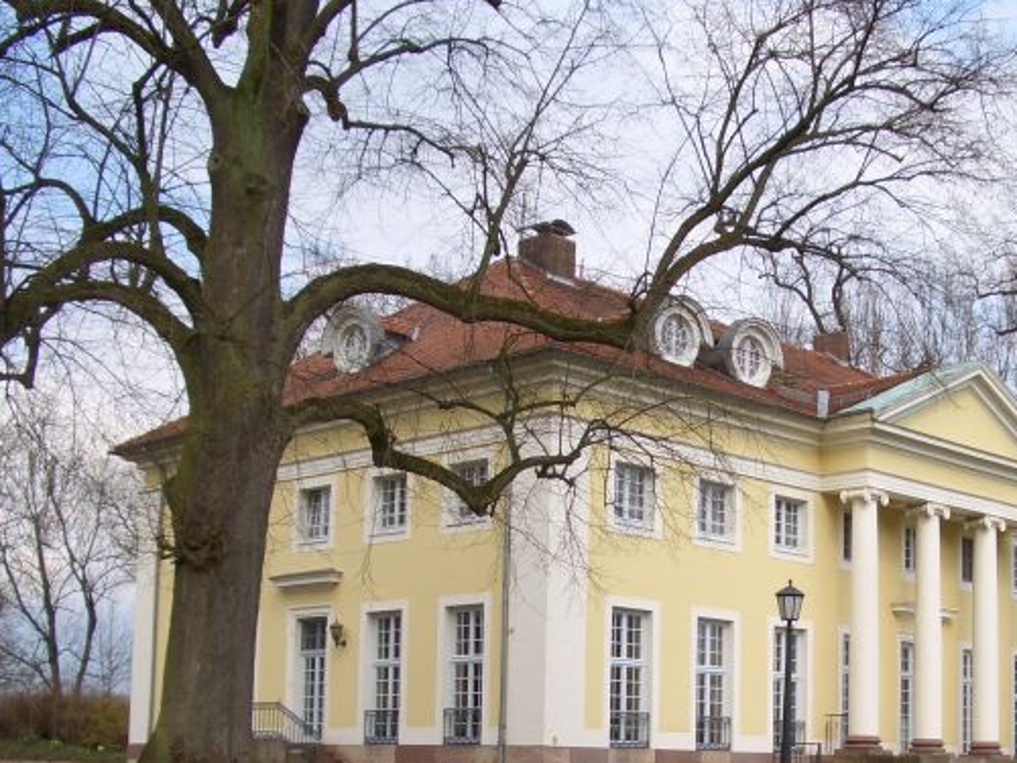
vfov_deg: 25.8
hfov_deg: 33.9
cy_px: 570
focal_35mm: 56
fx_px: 1645
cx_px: 702
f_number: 4.3
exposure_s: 1/250
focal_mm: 5.8
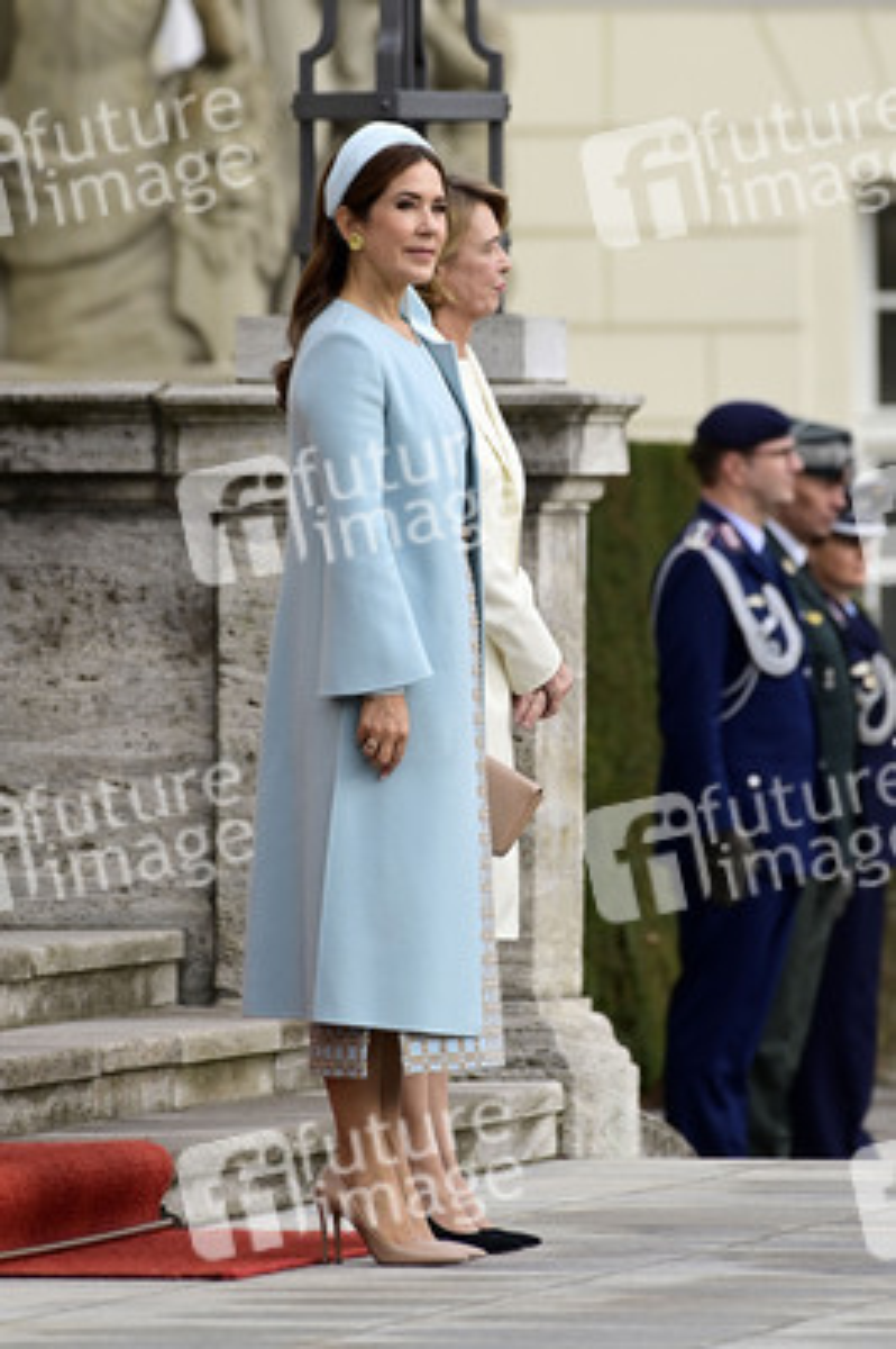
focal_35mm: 500
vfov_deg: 4.1
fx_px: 18698
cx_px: 448
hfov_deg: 2.7
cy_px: 674
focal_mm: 500
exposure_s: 1/1000
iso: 1600
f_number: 9
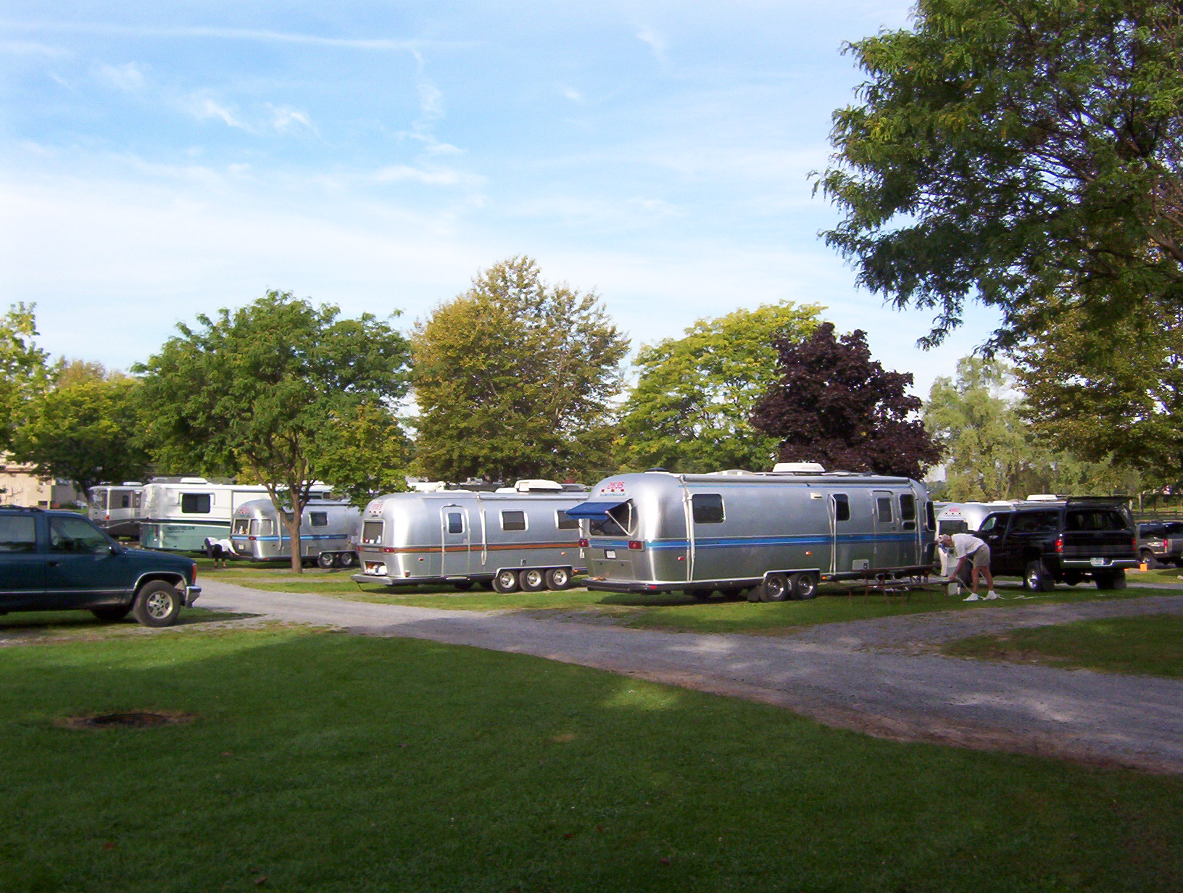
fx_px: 1233
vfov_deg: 39.8
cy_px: 446
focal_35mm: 36
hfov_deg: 51.2
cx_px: 592
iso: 100
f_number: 5.24
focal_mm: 5.54
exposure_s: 1/320
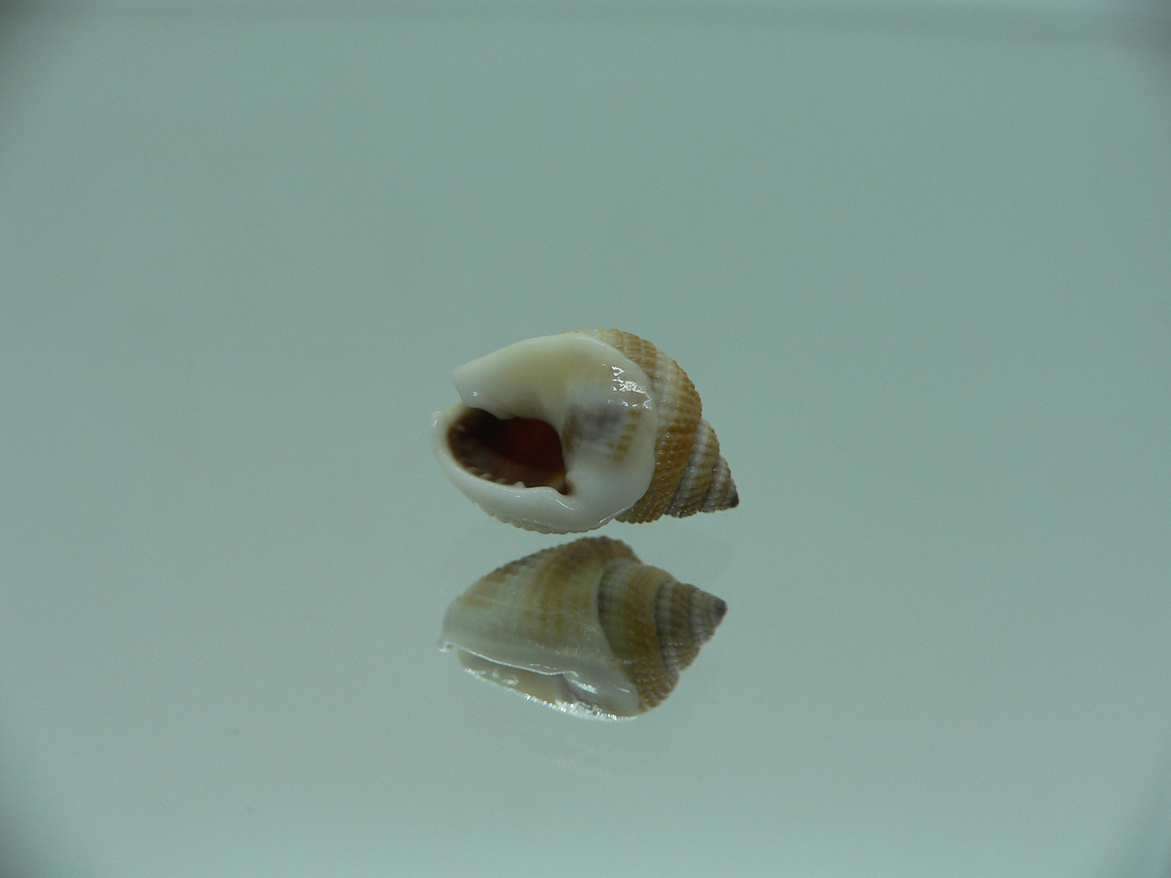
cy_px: 439
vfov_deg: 40.7
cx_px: 586
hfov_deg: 52.6
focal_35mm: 35
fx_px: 1184
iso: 80
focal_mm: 4.6
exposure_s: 1/80
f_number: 2.8
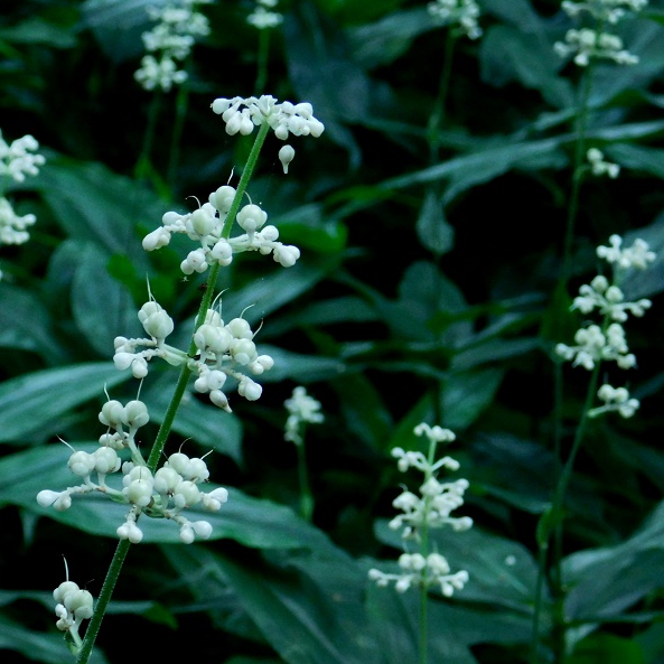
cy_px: 334
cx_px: 235
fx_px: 2561
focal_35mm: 118
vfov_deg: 14.8
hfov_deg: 14.8
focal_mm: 17.6
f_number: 4.6
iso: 800
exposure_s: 1/20
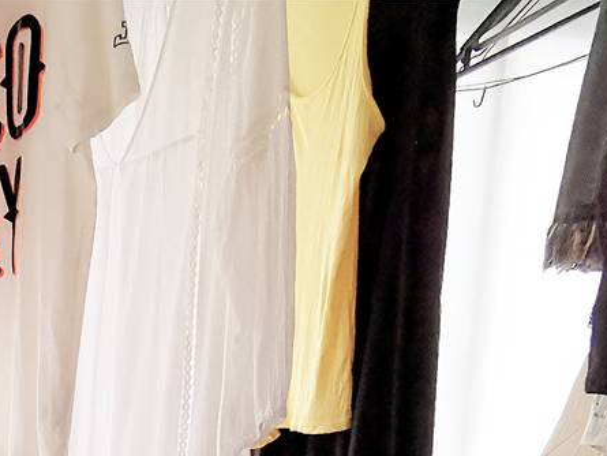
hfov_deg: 32.0
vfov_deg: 21.2
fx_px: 965
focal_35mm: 55
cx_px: -8
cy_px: 735
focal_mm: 2.26
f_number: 2.2
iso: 500
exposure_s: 1/50
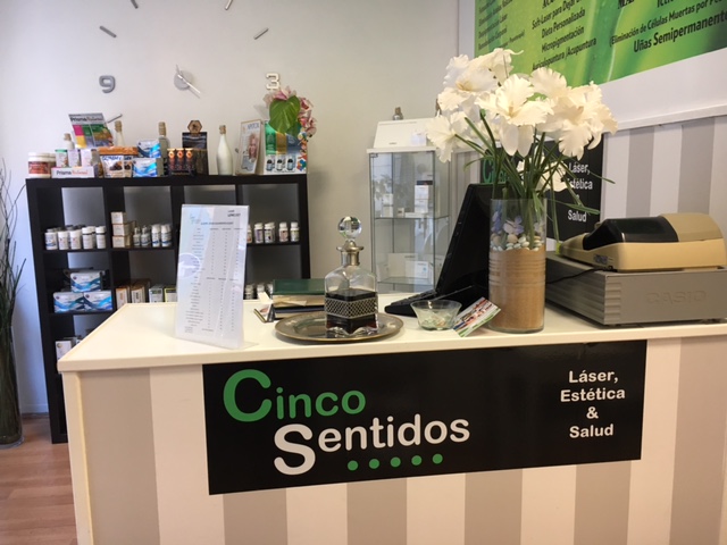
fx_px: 609
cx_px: 364
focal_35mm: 29
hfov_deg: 61.7
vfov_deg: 48.2
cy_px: 272
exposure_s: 1/33
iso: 125
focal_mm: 4.15
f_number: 2.2
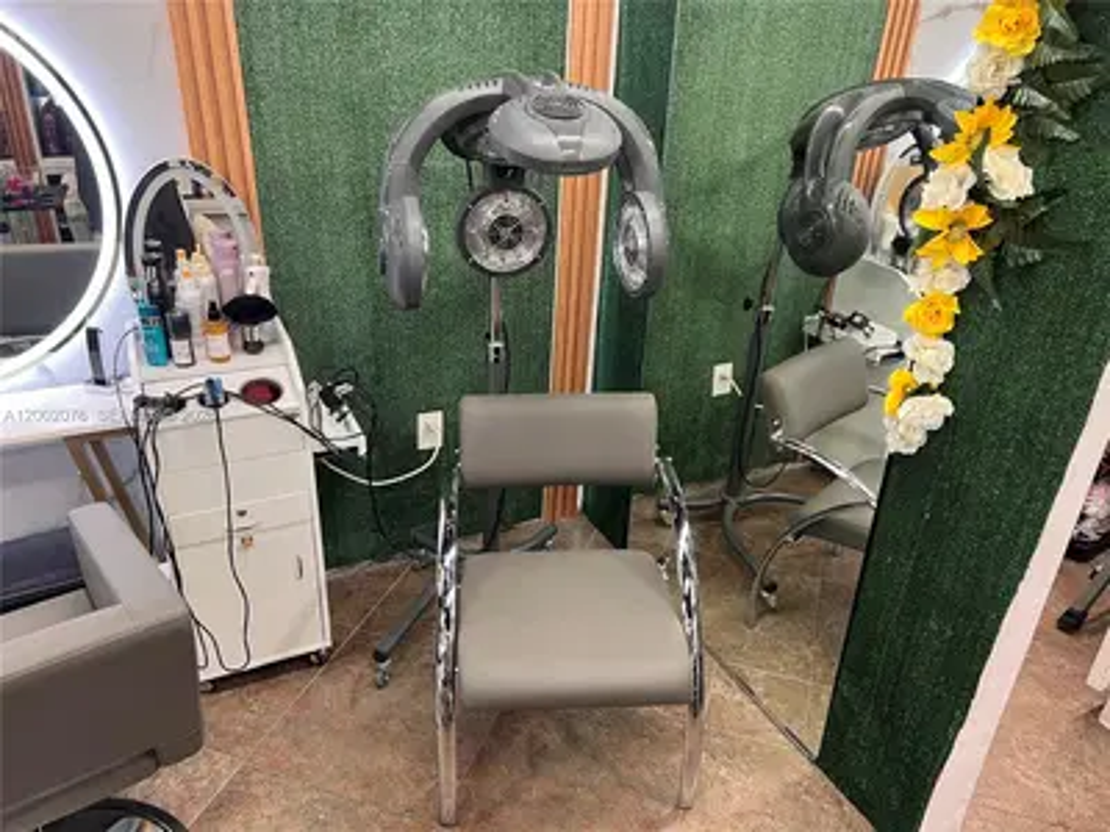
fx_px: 834
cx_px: 555
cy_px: 416
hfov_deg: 67.3
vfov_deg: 53.1
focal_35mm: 26
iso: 100
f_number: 1.5
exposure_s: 1/60
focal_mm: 5.7
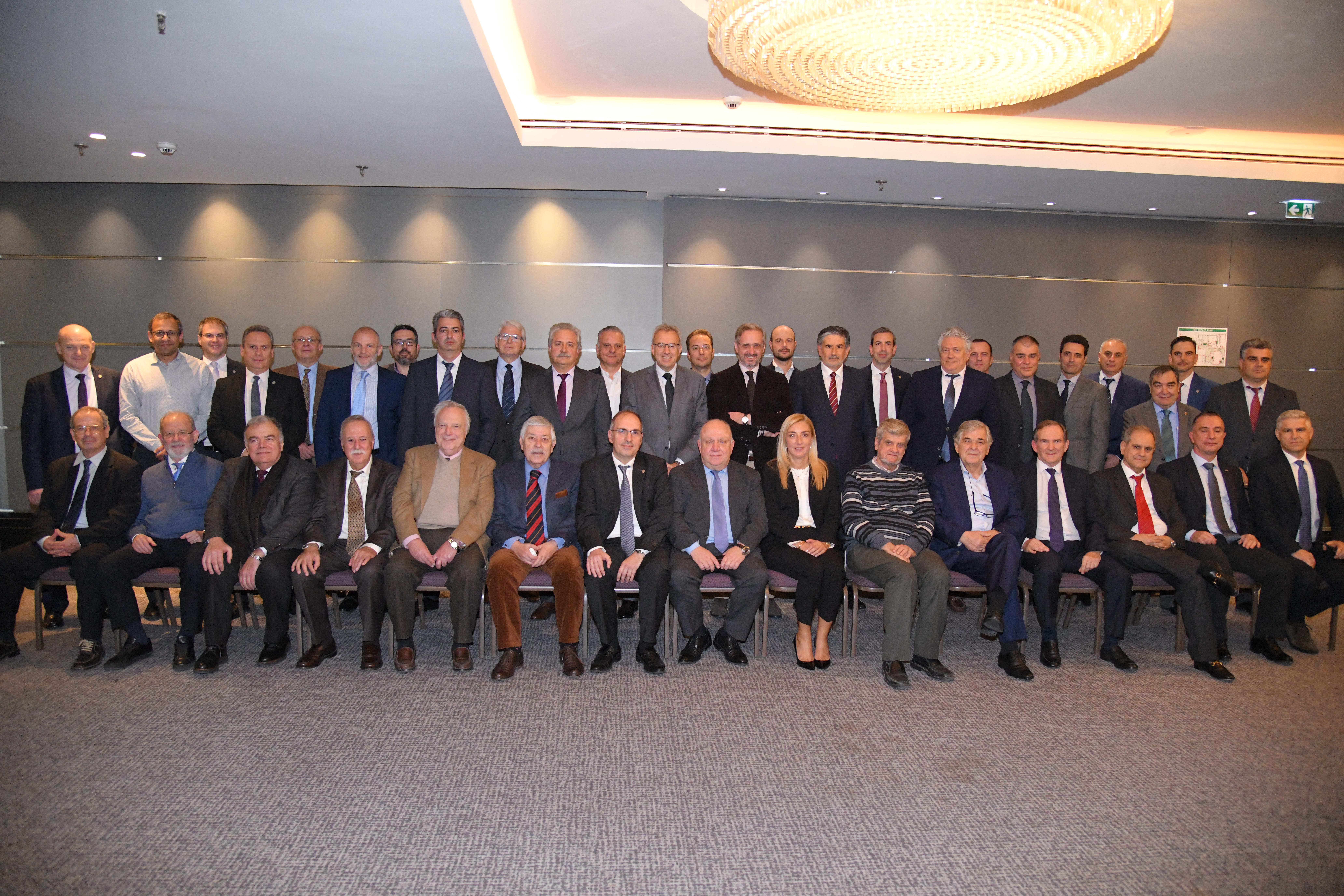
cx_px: 672
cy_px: 448
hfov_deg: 73.7
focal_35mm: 24
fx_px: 896
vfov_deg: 53.1
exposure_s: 1/250
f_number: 4
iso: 5000
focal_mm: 24
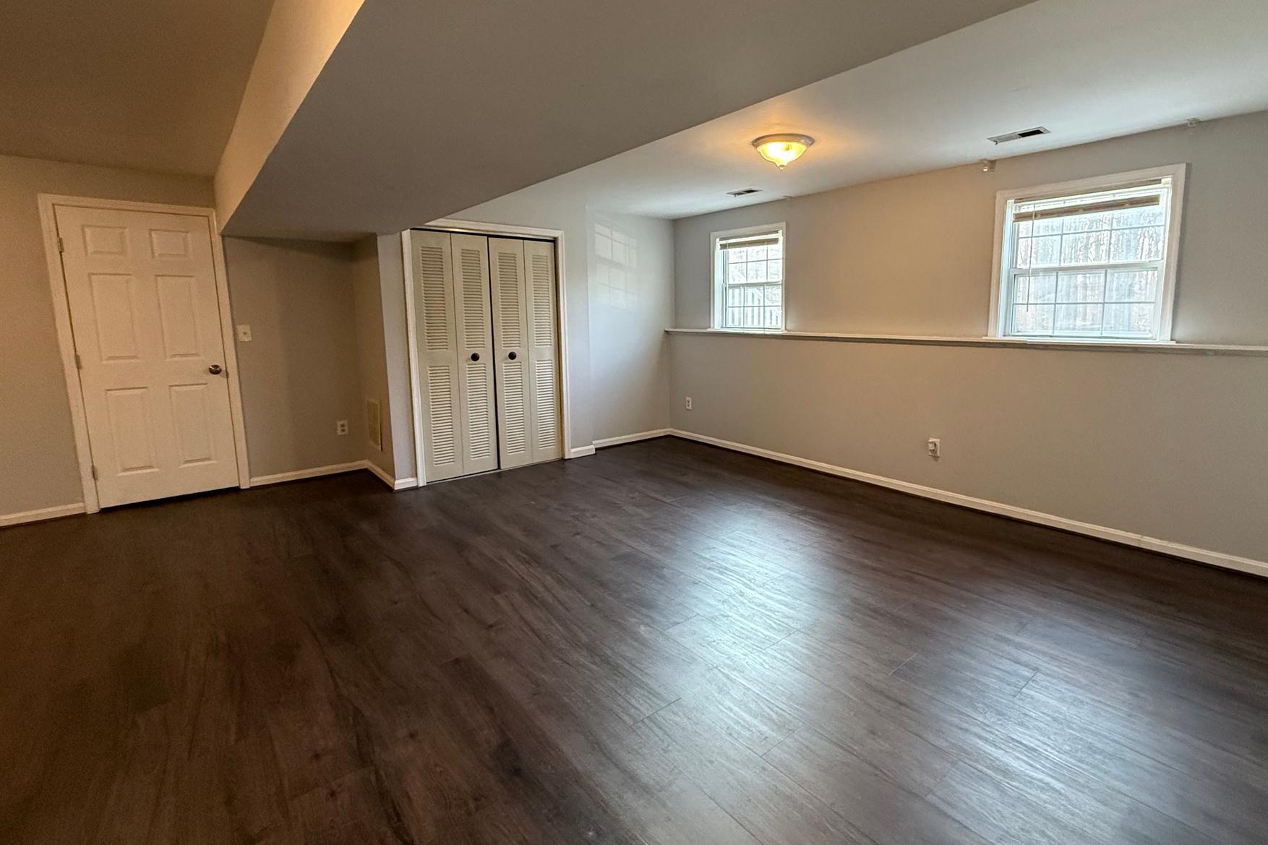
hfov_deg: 92.8
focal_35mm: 17
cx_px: 717
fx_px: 599
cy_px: 387
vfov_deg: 70.3
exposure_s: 1/120
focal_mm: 2.22
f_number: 2.2
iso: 640
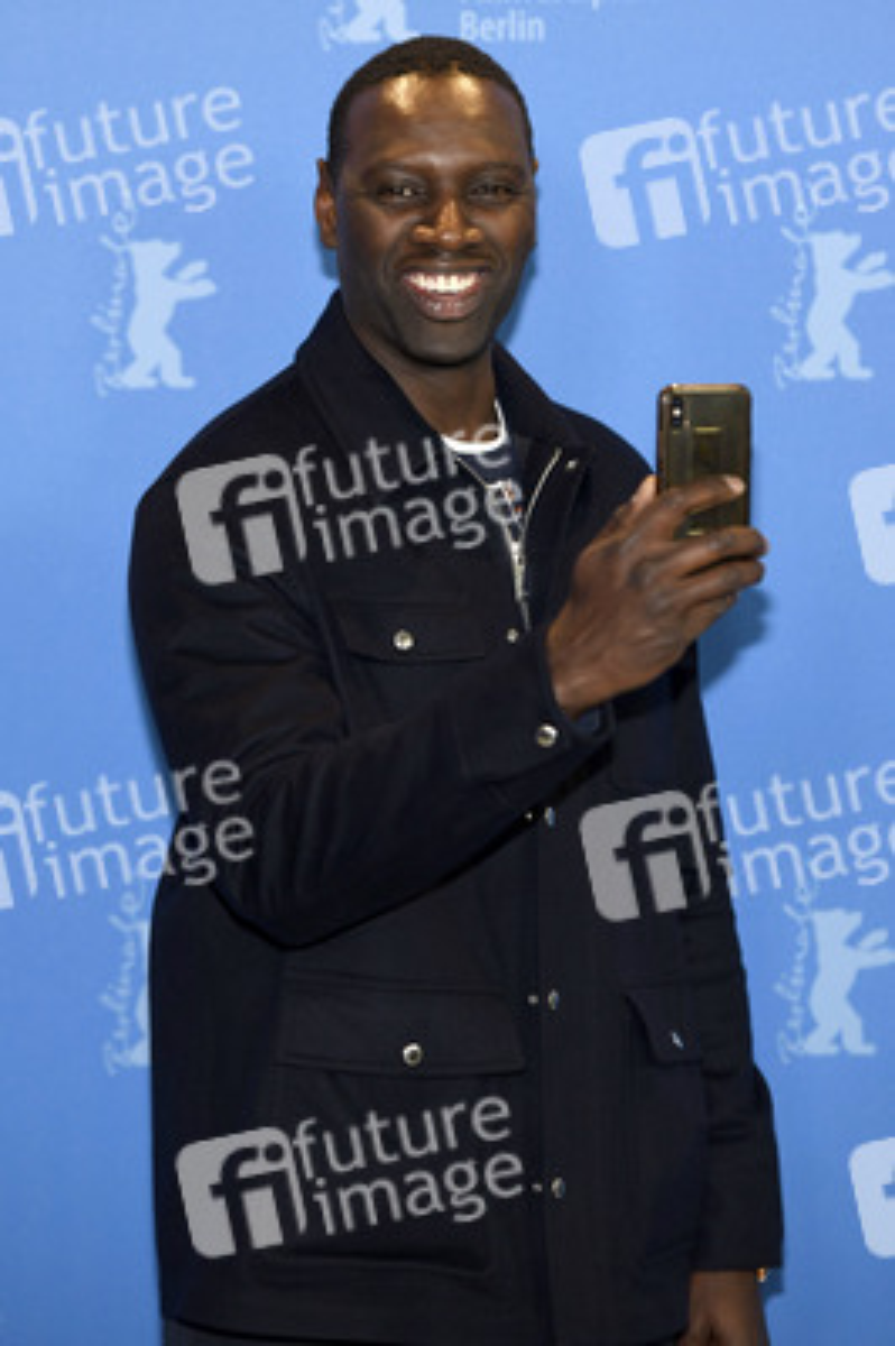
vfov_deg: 16.4
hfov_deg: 10.9
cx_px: 448
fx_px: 4669
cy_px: 673
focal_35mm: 125
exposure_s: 1/320
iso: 640
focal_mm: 125
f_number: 3.5
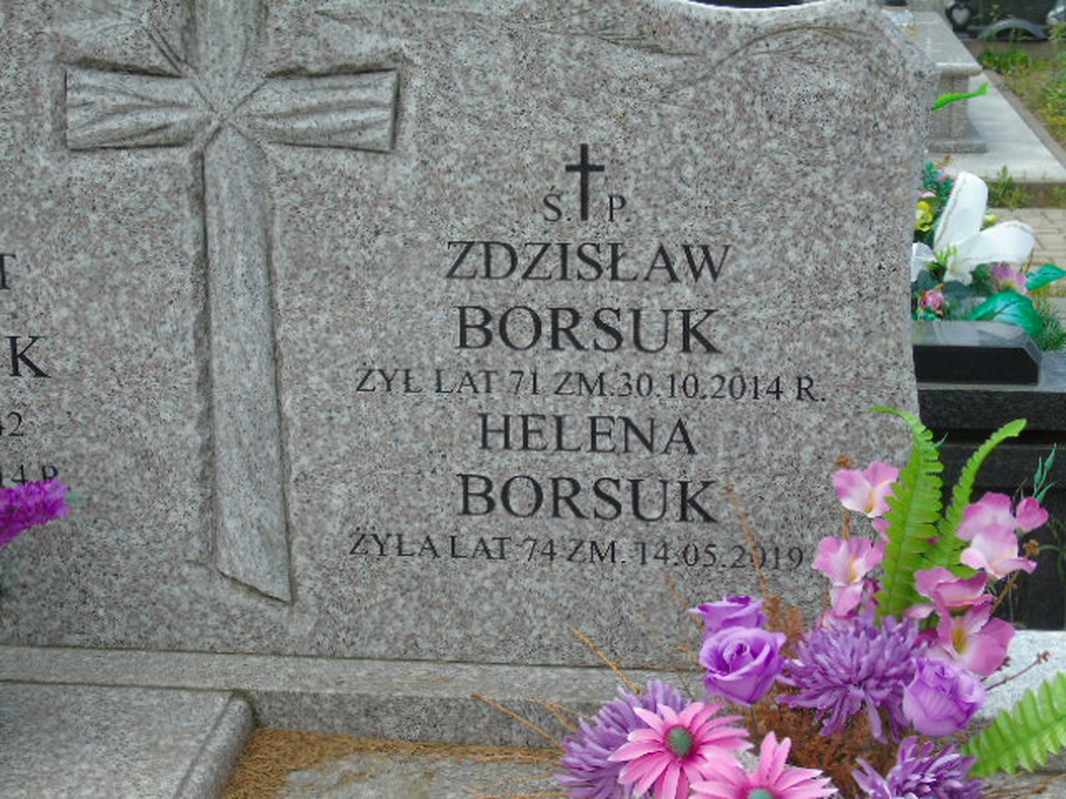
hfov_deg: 31.2
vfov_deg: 23.7
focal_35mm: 62
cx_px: 533
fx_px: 1909
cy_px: 400
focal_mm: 11
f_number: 4.5
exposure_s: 1/250
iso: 80
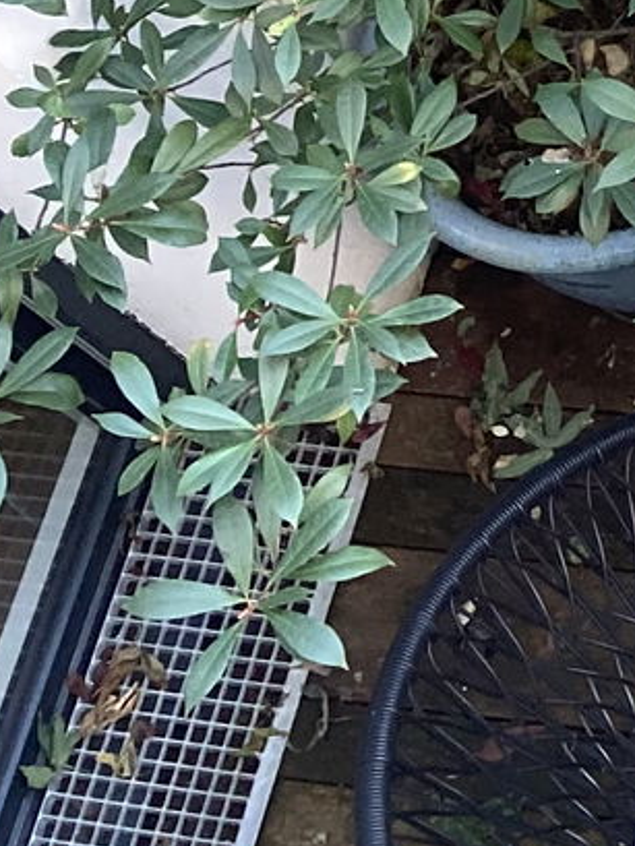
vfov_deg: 11.3
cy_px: -1186
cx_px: 1526
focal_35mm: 146
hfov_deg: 9.1
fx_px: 3569
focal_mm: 3.99
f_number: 1.8
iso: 80
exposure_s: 1/87
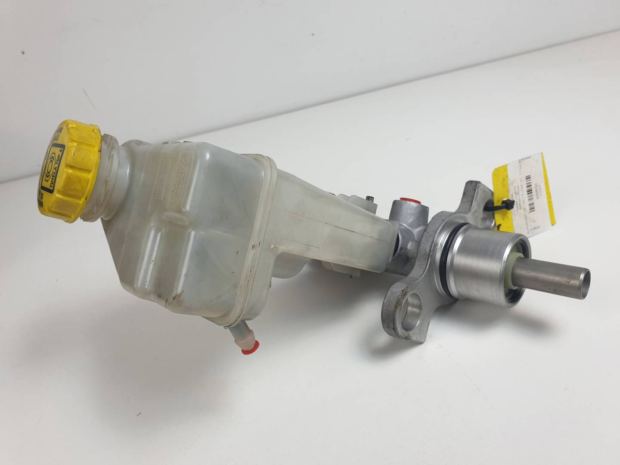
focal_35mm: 26
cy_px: 232
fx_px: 466
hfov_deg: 67.3
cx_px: 310
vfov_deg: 53.1
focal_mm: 4.3
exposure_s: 1/203
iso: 50
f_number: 2.4
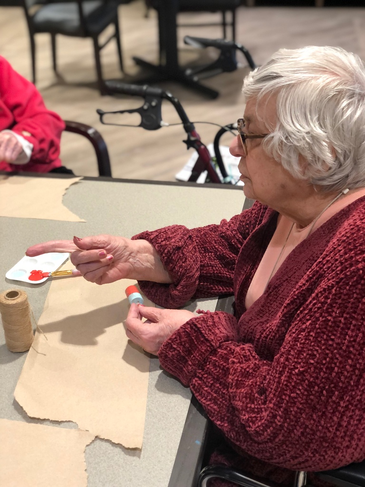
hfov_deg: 28.0
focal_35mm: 52
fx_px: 731
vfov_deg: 36.8
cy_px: 244
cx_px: 182
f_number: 2.4
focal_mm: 6
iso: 125
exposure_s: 1/40
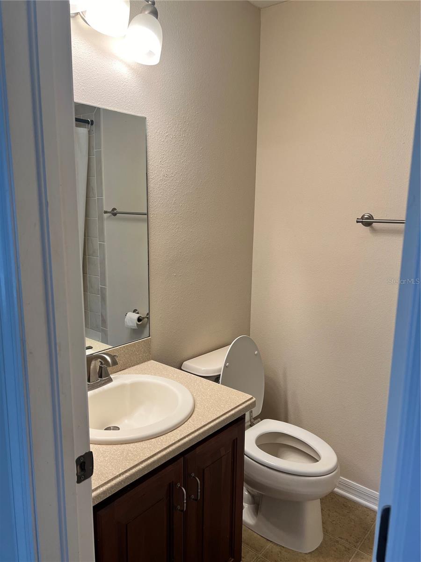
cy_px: 281
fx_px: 422
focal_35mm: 26
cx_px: 210
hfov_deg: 53.1
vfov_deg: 67.3
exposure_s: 1/120
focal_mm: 5.7
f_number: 1.5
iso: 64
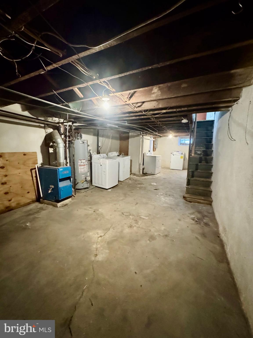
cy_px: 169
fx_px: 136
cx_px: 126
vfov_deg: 102.1
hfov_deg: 85.7
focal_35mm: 14
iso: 1250
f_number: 2.2
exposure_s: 1/40
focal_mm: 2.22
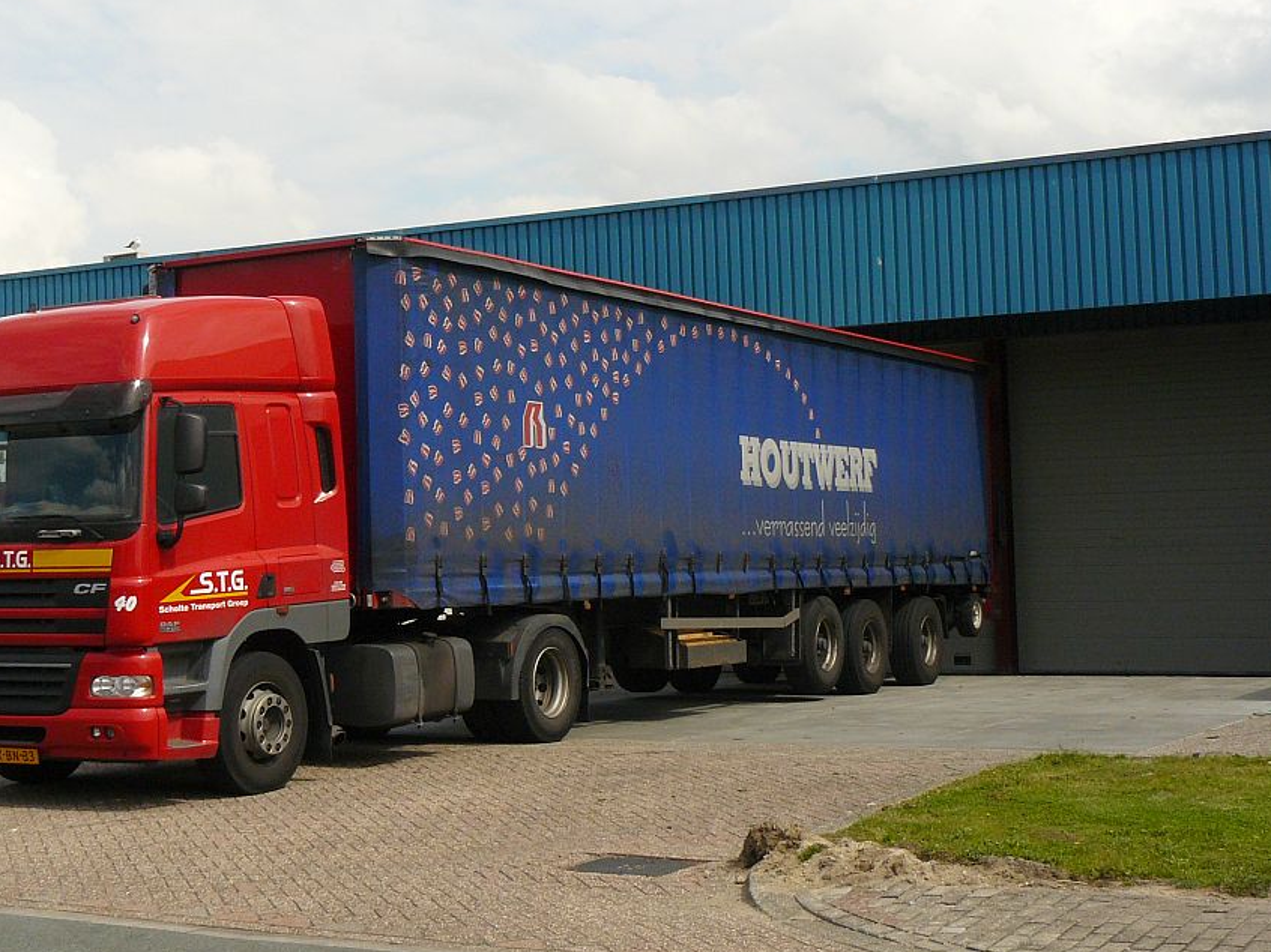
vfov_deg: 24.0
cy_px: 398
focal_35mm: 61
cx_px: 415
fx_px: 2239
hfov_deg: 31.4
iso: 100
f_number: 6.3
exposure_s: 1/400
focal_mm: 7.1
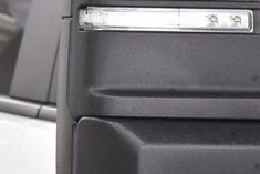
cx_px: 297
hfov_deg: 10.0
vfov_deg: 6.7
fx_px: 1474
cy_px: 135
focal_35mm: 204
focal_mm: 50
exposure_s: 1/15
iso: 720
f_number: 6.3
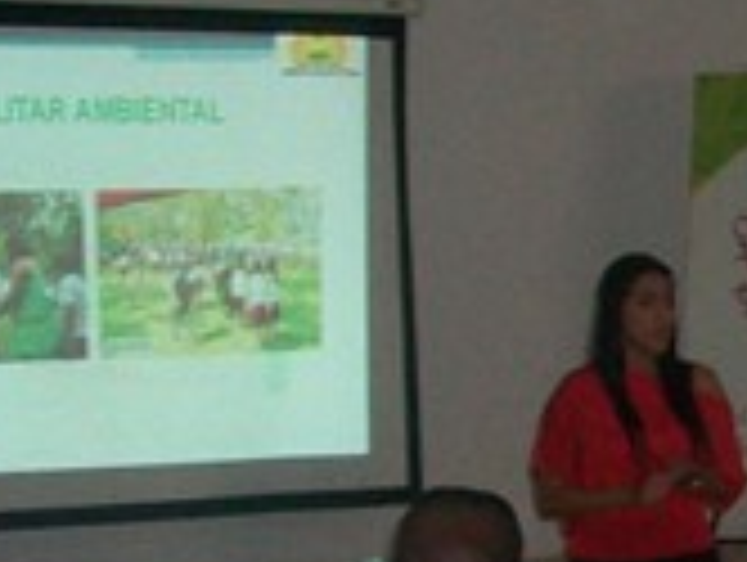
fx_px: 2442
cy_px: 483
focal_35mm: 113
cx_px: 1037
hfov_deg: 16.2
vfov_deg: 13.1
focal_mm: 5.7
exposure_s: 1/60
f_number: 2.8
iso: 160
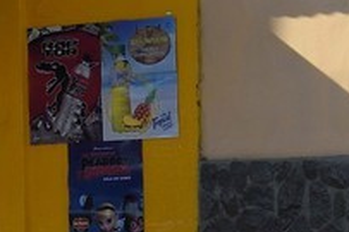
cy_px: -24
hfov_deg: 4.2
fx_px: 4427
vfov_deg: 3.0
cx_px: -992
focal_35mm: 457
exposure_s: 1/160
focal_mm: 58
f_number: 14
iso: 200
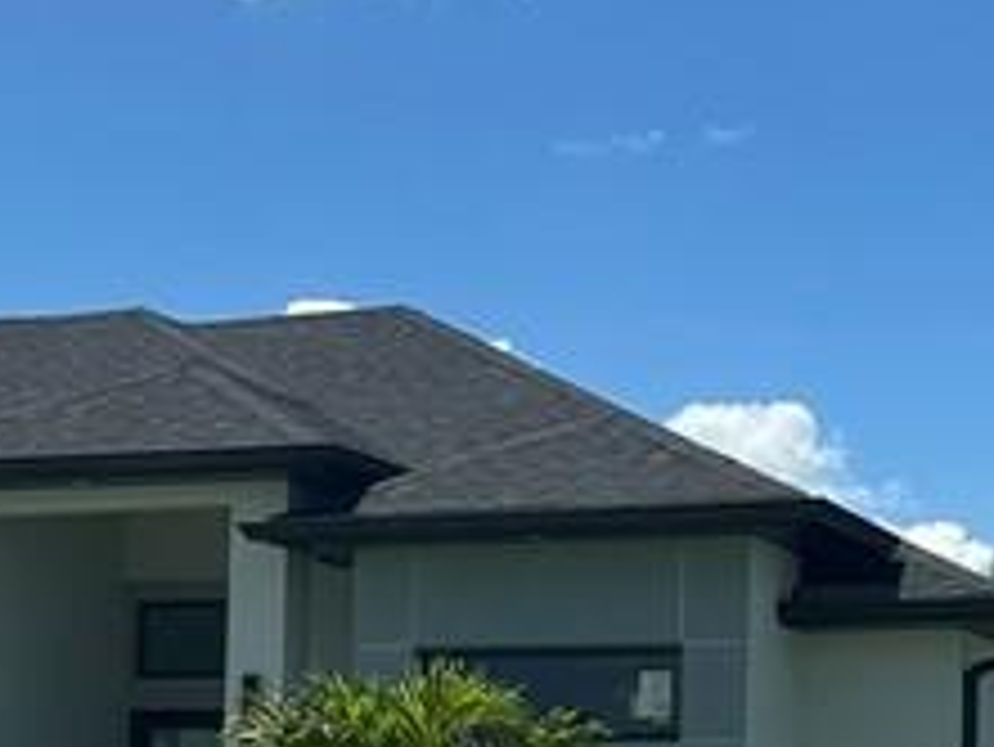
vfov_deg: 13.1
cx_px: 72
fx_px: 3189
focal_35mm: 111
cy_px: 778
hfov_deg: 17.4
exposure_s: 1/7042
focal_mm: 6.86
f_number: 1.78
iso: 80
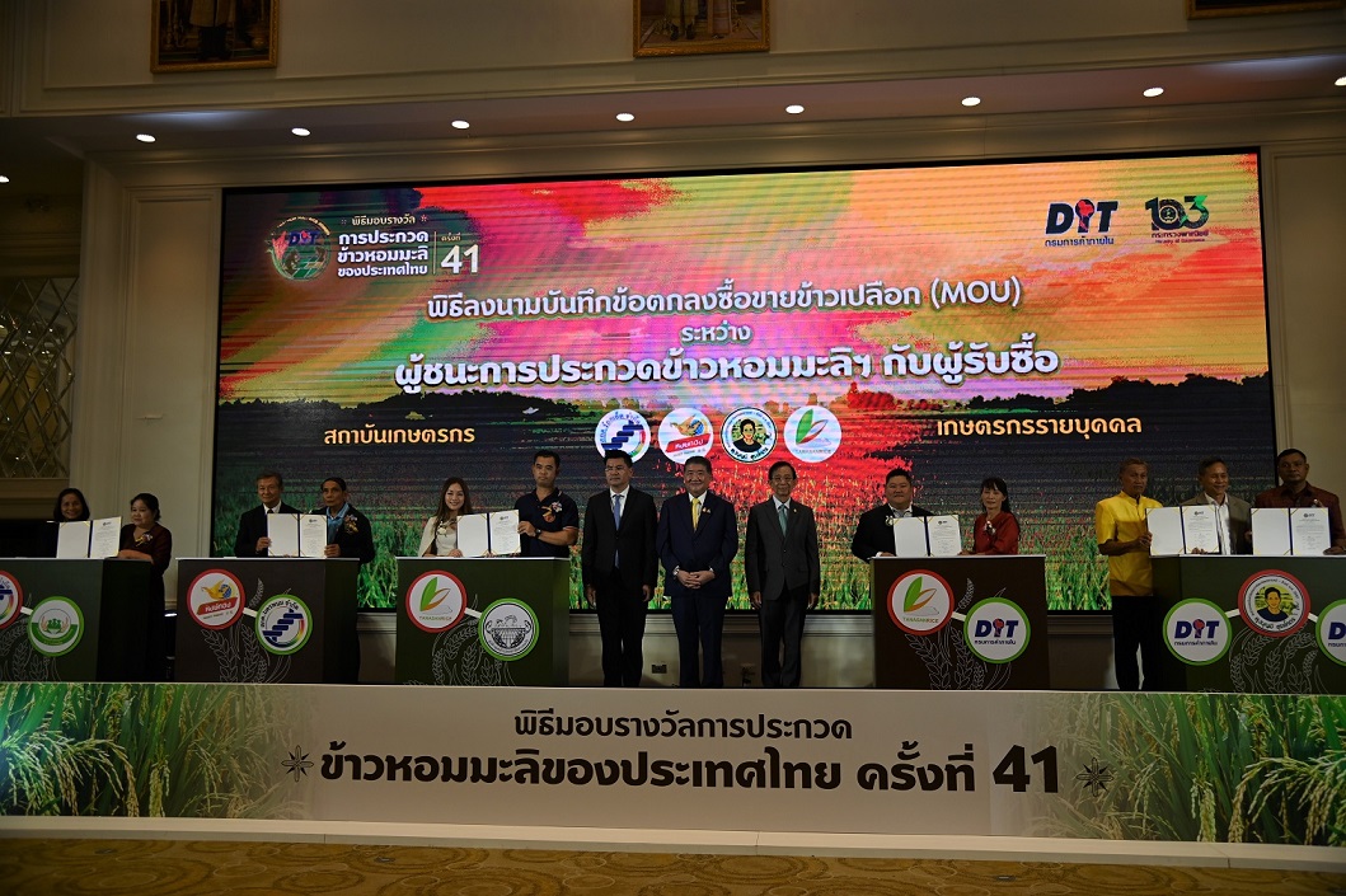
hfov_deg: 60.3
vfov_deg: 42.3
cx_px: 673
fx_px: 1158
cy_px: 448
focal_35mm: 31
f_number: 4
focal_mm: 31
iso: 400
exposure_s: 1/250
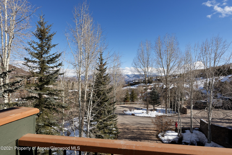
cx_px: 116
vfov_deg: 62.0
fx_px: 129
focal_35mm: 20
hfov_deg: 84.0
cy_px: 78
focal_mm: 20
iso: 100
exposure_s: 1/320
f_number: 8
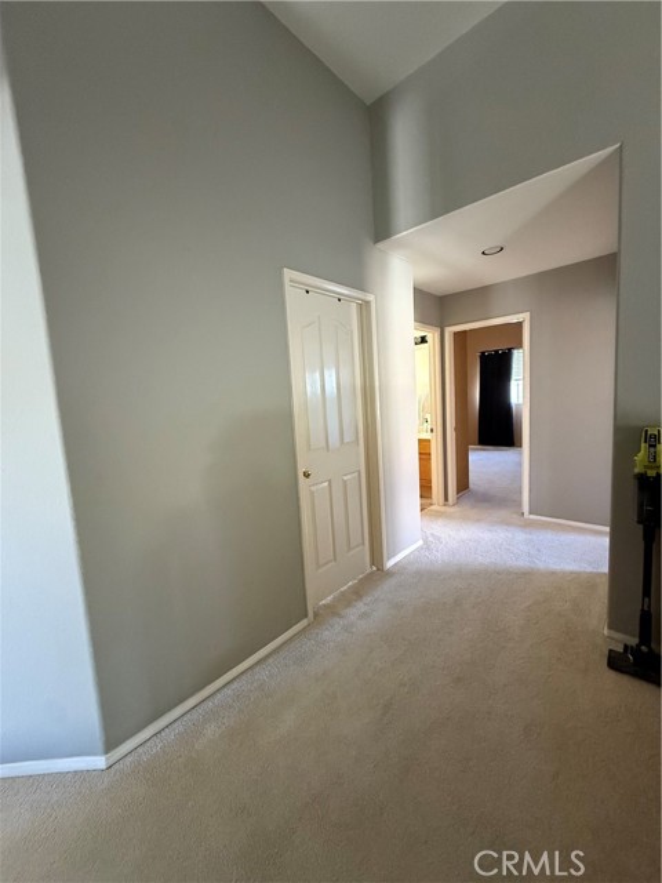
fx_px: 357
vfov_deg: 102.1
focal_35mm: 14
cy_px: 442
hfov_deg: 85.7
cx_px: 331
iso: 800
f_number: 2.2
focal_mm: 2.22
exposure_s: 1/60
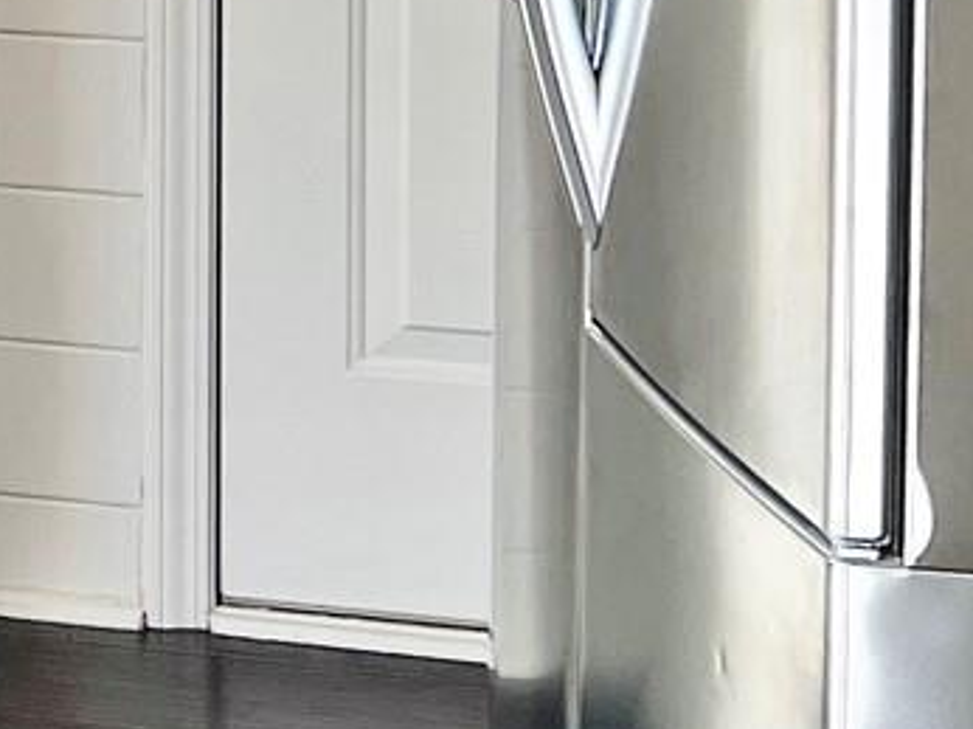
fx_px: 4326
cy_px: -673
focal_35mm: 154
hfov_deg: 10.0
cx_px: -1859
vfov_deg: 9.1
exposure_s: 1/120
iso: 40
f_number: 1.5
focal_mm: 5.7
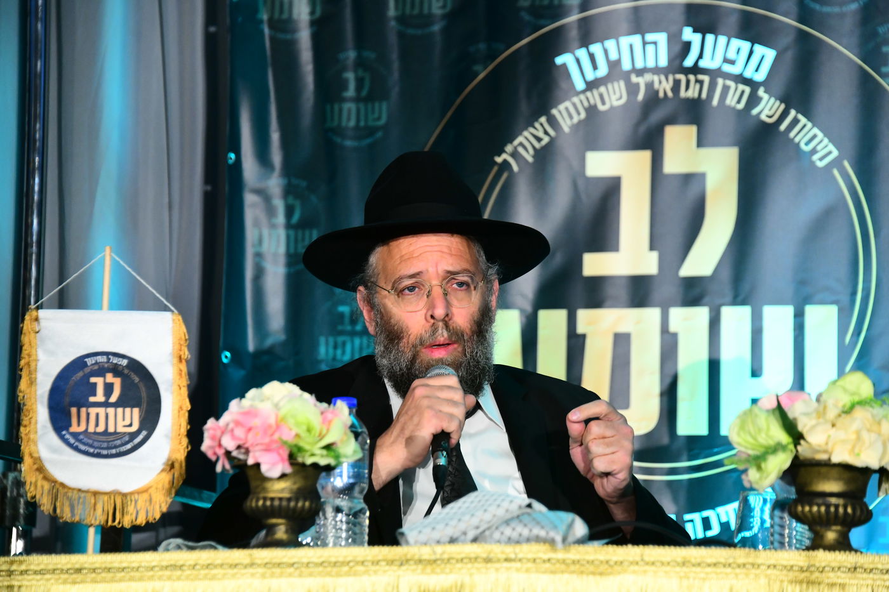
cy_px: 296
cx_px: 444
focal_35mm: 170
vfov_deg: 8.1
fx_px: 4197
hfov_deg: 12.1
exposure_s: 1/125
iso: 3200
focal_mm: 170
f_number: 5.6
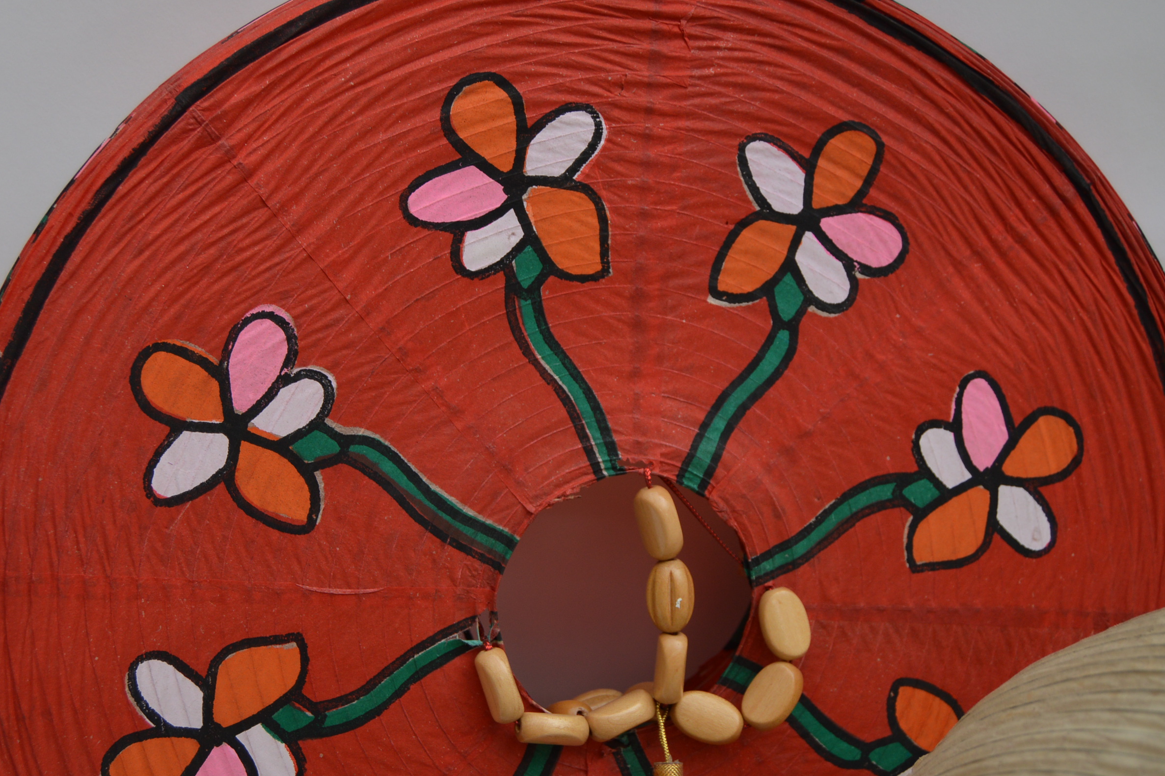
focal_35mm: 57
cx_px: 467
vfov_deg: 23.8
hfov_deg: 34.9
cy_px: 442
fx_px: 1844
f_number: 5
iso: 200
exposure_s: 1/200
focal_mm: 30
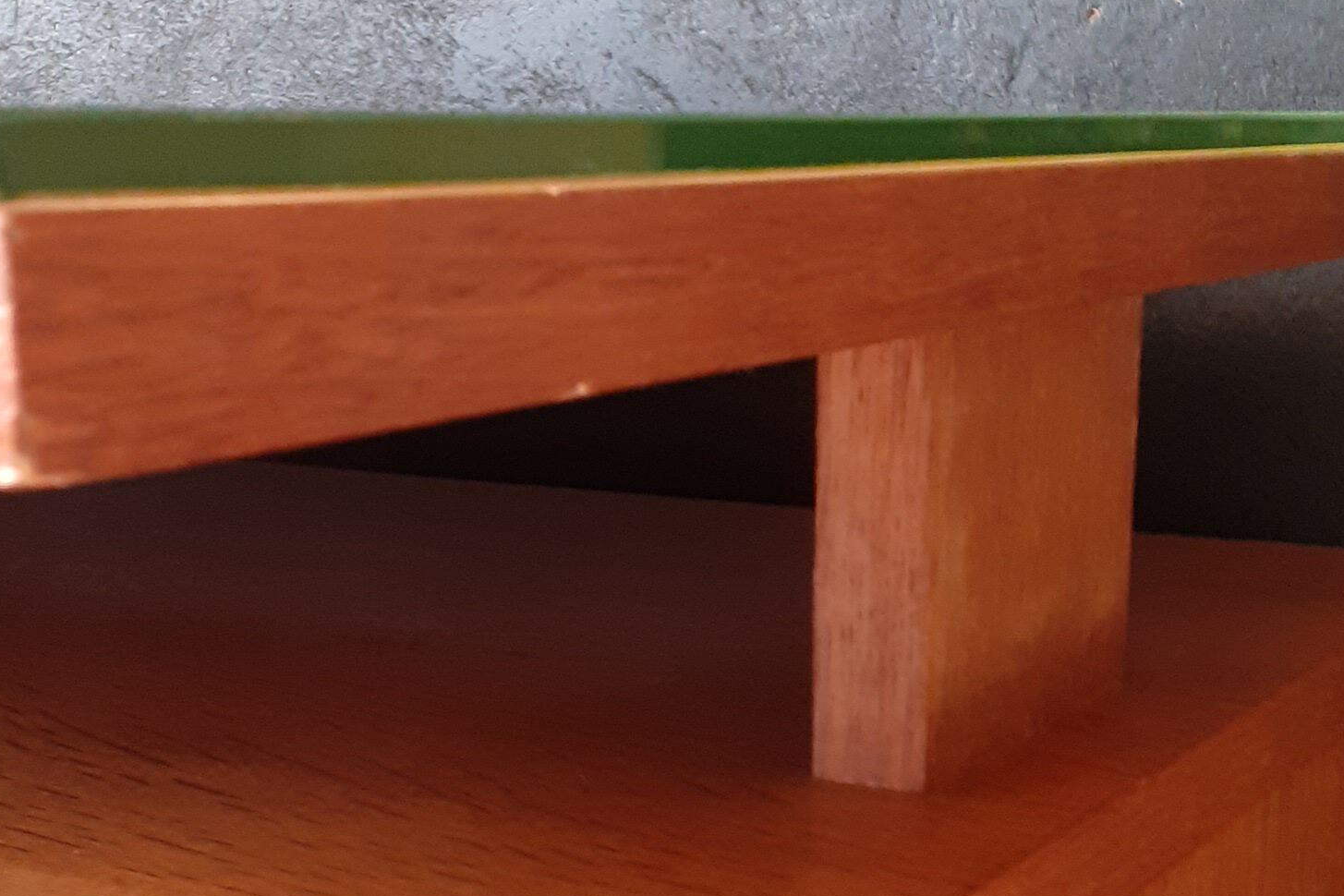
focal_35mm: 63
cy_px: 702
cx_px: 547
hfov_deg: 31.8
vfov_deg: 21.3
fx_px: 2352
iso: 200
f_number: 1.9
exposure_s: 1/33
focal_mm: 3.6
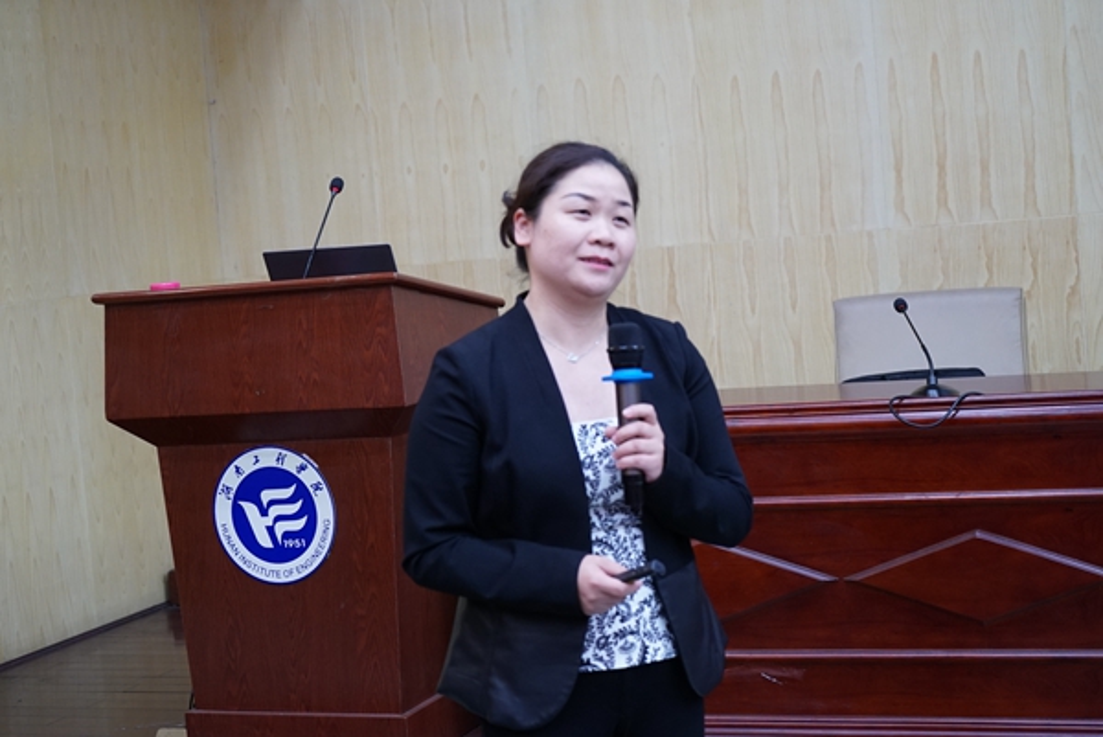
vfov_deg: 21.3
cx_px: 552
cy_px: 368
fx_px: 1962
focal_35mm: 64
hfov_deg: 31.4
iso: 2500
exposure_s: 1/80
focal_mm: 64
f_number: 4.5
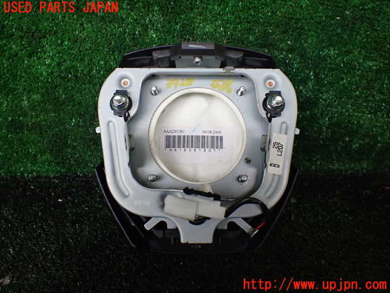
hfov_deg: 60.0
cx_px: 195
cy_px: 146
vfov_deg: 46.8
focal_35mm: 30
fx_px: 338
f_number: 2.3
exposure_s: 1/125
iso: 400
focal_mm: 5.4
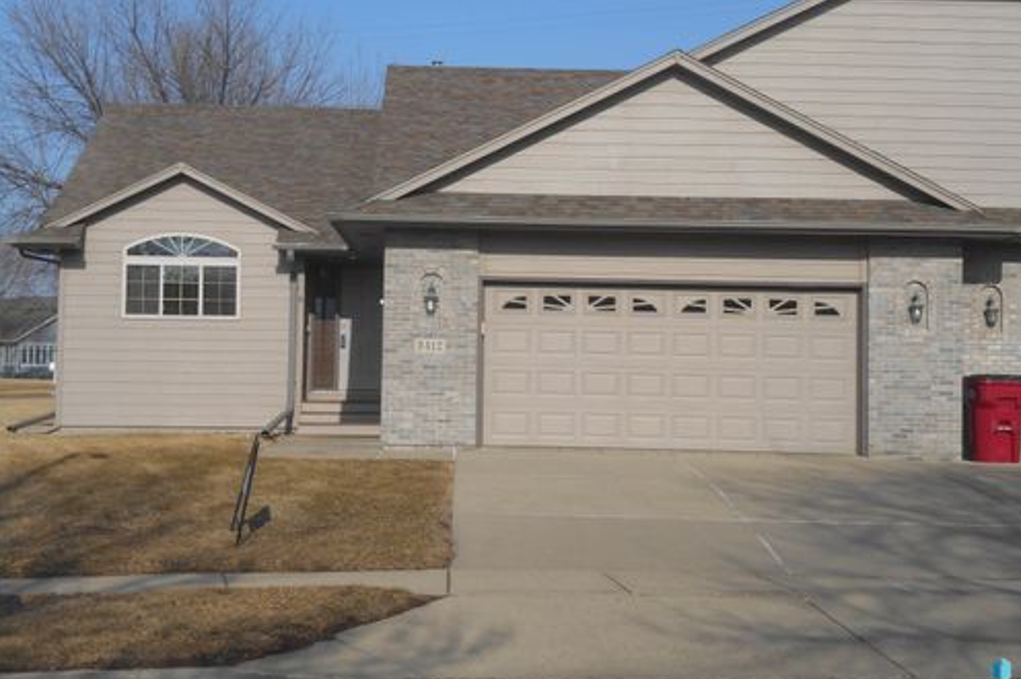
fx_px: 1814
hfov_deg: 31.4
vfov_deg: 21.2
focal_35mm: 64
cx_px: 513
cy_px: 320
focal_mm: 10.9
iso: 80
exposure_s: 1/1000
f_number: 4.4
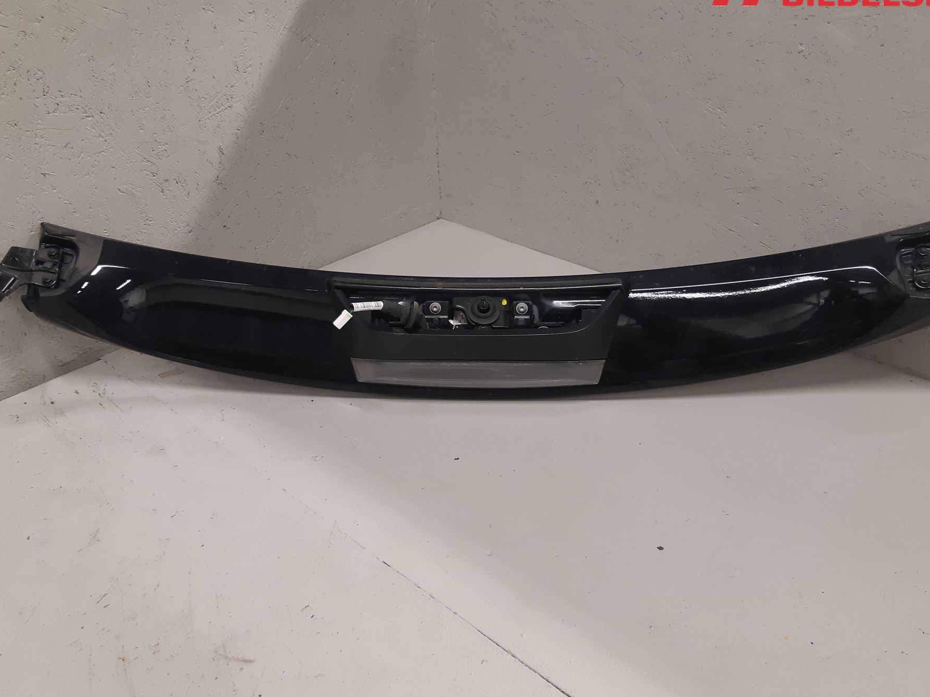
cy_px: 319
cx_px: 497
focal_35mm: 30
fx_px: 806
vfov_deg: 46.7
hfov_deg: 59.9
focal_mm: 3.93
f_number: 1.7
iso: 125
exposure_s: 1/50
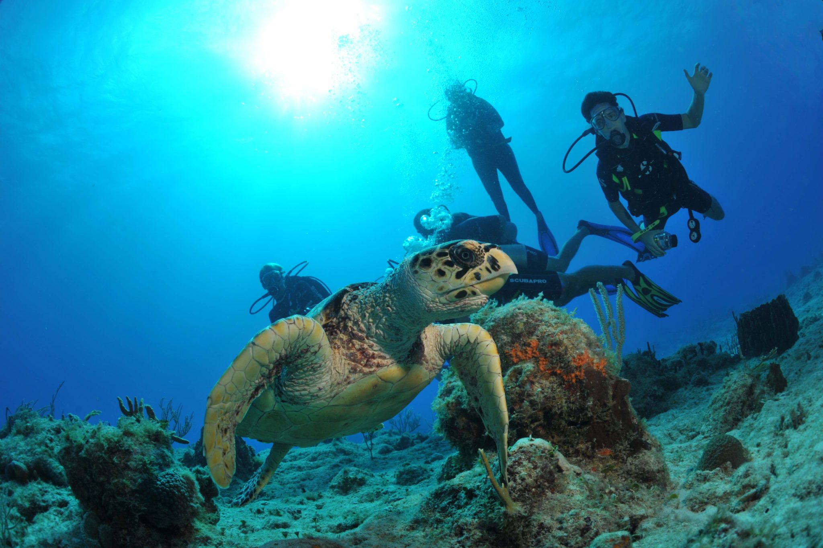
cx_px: 412
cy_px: 274
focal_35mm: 16
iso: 200
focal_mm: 16
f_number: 9
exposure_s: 1/250
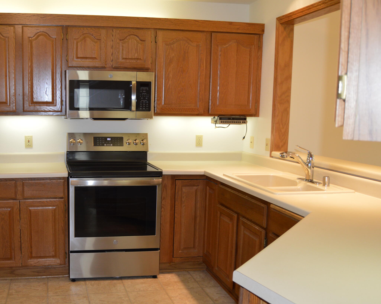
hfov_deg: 47.9
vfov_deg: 40.0
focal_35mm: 37
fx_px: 417
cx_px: 112
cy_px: 173
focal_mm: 18
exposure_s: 1/60
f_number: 3.5
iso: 400
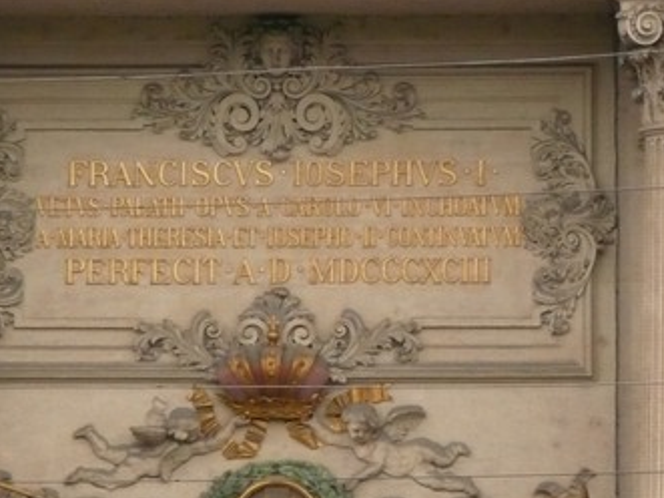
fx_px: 18274
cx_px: 283
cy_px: 299
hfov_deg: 2.1
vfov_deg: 1.6
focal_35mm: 953
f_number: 3.7
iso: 400
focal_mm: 88.8
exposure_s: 1/50
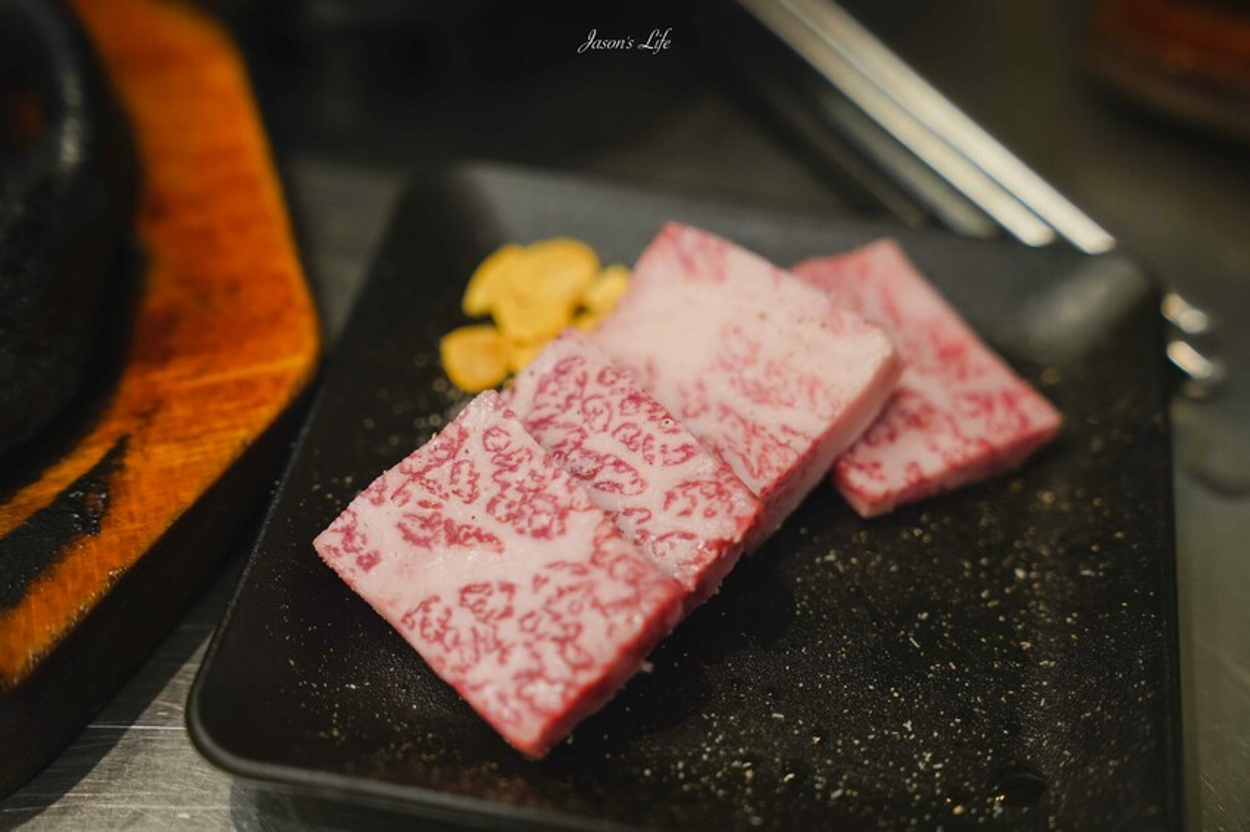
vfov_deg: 24.6
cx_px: 625
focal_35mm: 55
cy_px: 416
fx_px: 1909
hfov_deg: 36.3
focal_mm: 55
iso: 800
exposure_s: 1/60
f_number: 3.2
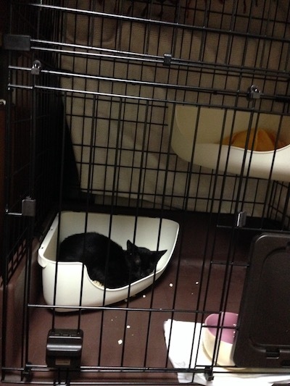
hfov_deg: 43.0
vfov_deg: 55.3
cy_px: 193
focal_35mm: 33
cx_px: 145
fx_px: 368
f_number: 2.4
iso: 640
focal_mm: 4.12
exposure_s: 1/15
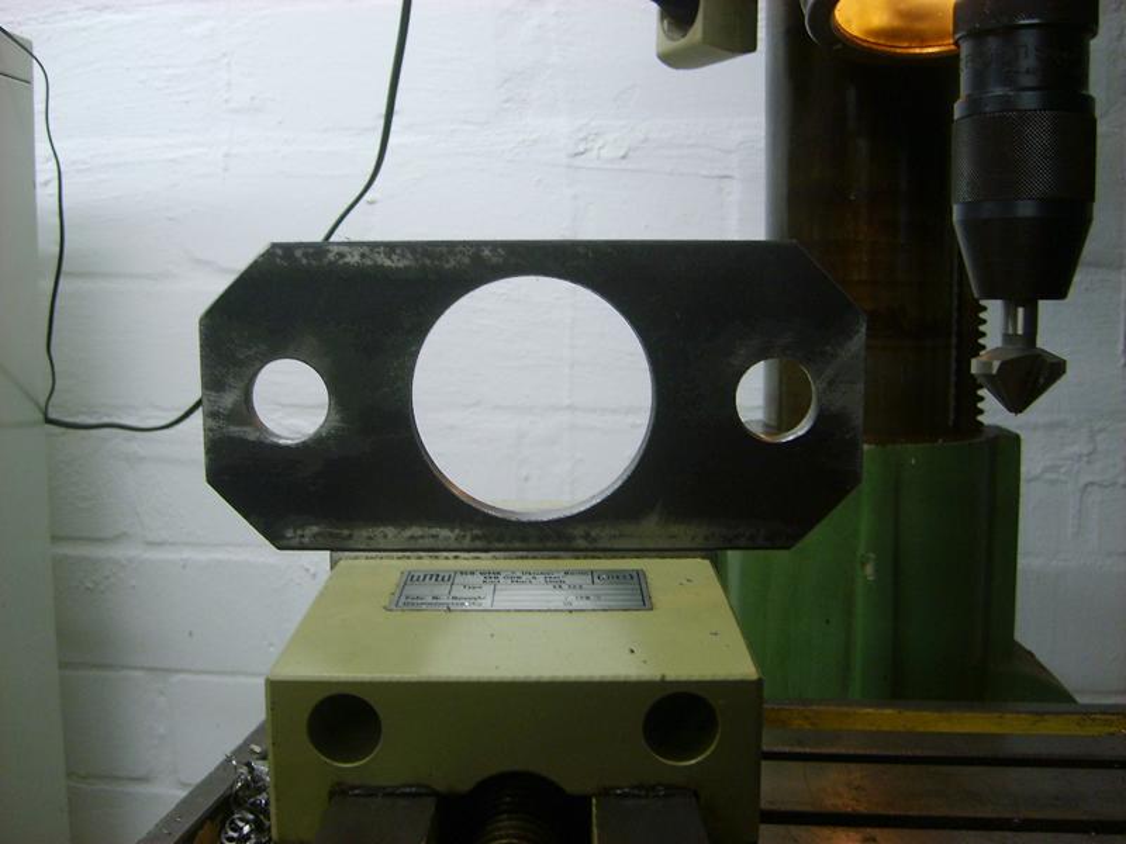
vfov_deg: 40.7
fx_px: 1138
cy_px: 422
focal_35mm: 35
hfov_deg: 52.6
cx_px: 563
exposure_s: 1/30
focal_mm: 5.8
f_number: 2.8
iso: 133
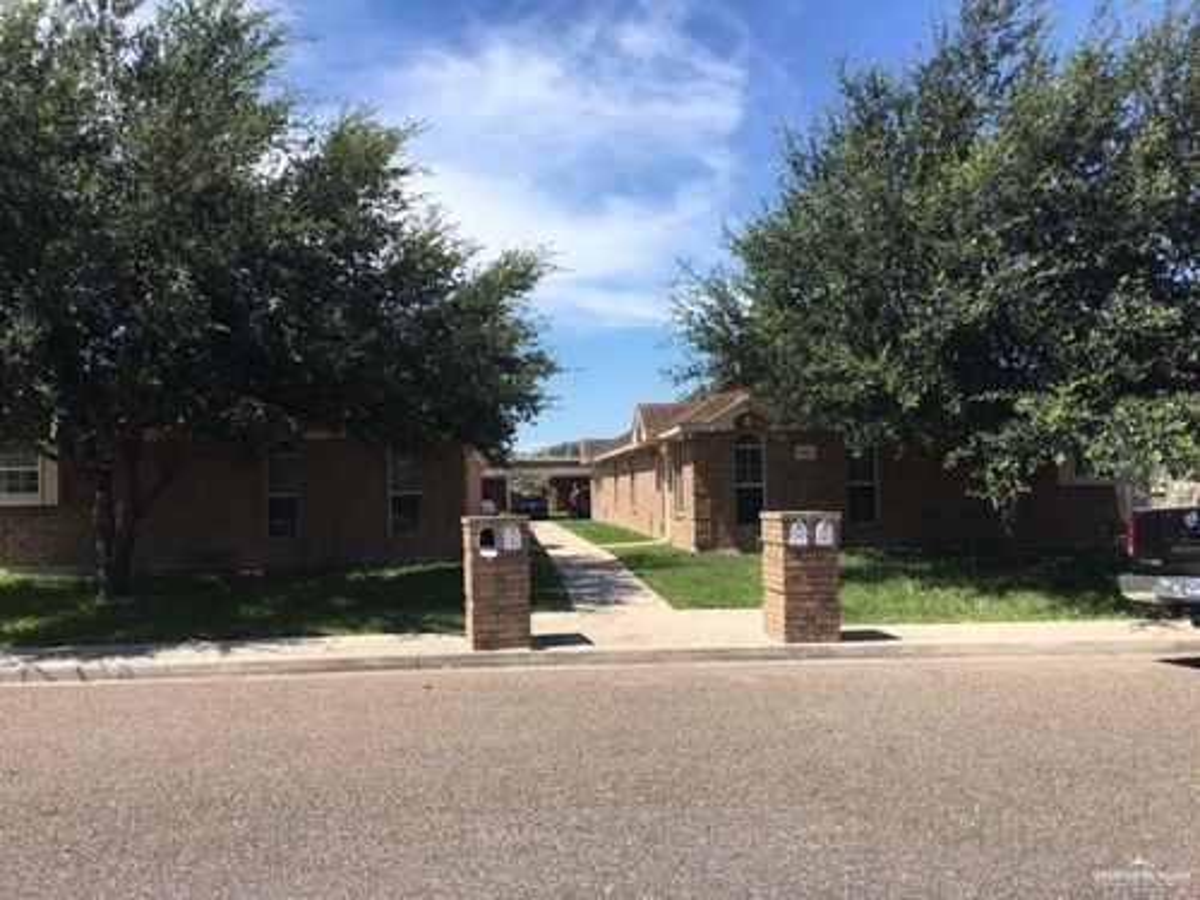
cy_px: 450
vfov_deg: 48.2
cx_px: 600
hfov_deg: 61.7
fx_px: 1005
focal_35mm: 29
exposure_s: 1/1399
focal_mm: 4.15
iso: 25
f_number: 2.2
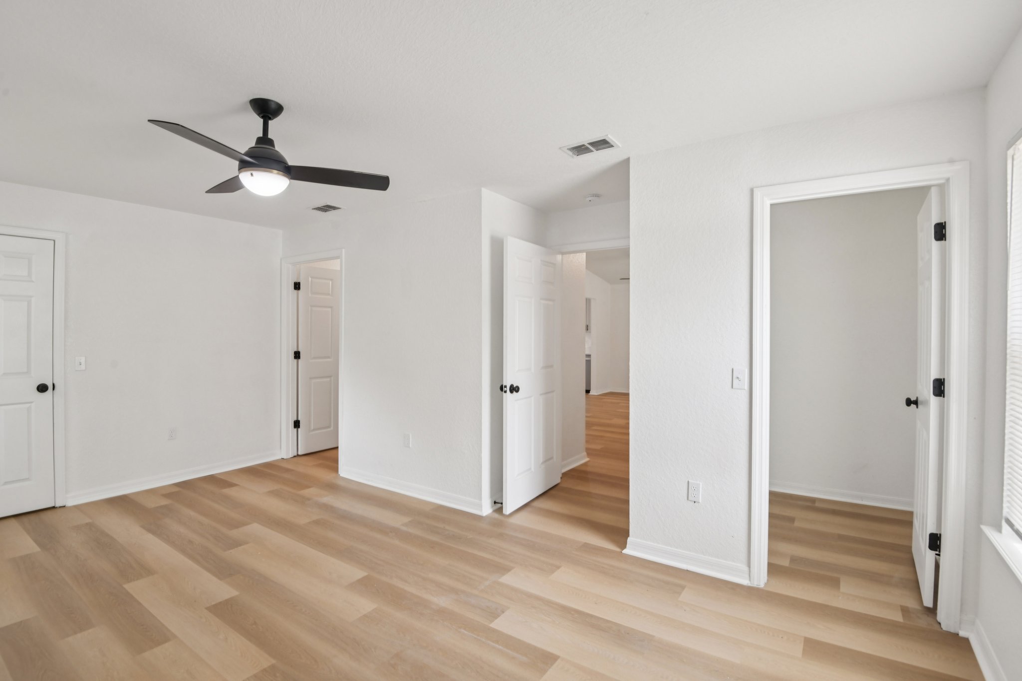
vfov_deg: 73.7
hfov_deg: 96.7
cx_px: 511
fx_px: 454
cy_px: 340
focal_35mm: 16
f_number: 8
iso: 400
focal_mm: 16
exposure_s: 1/60
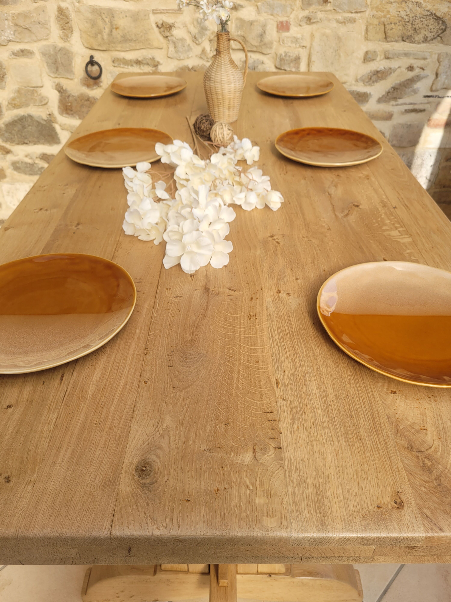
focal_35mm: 26
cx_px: 226
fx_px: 452
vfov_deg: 67.3
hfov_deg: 53.1
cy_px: 301
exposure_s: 1/714
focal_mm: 5.4
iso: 40
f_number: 1.8
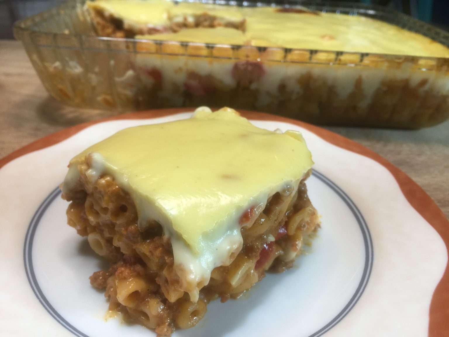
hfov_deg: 61.7
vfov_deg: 48.2
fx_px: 376
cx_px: 224
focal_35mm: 29
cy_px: 168
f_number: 2.2
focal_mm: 4.15
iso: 32
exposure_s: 1/30
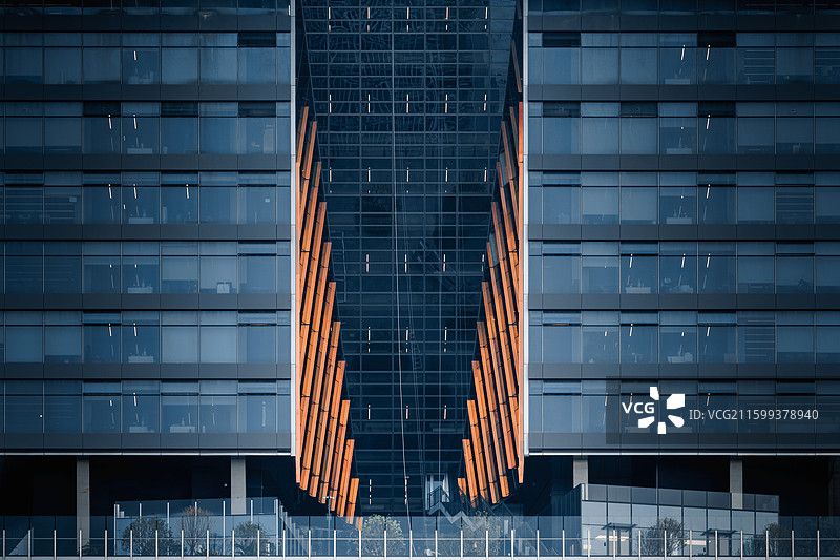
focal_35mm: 411
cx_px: 420
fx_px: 9587
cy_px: 280
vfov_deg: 3.3
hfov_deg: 5.0
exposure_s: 1/30
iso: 100
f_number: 8
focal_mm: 411
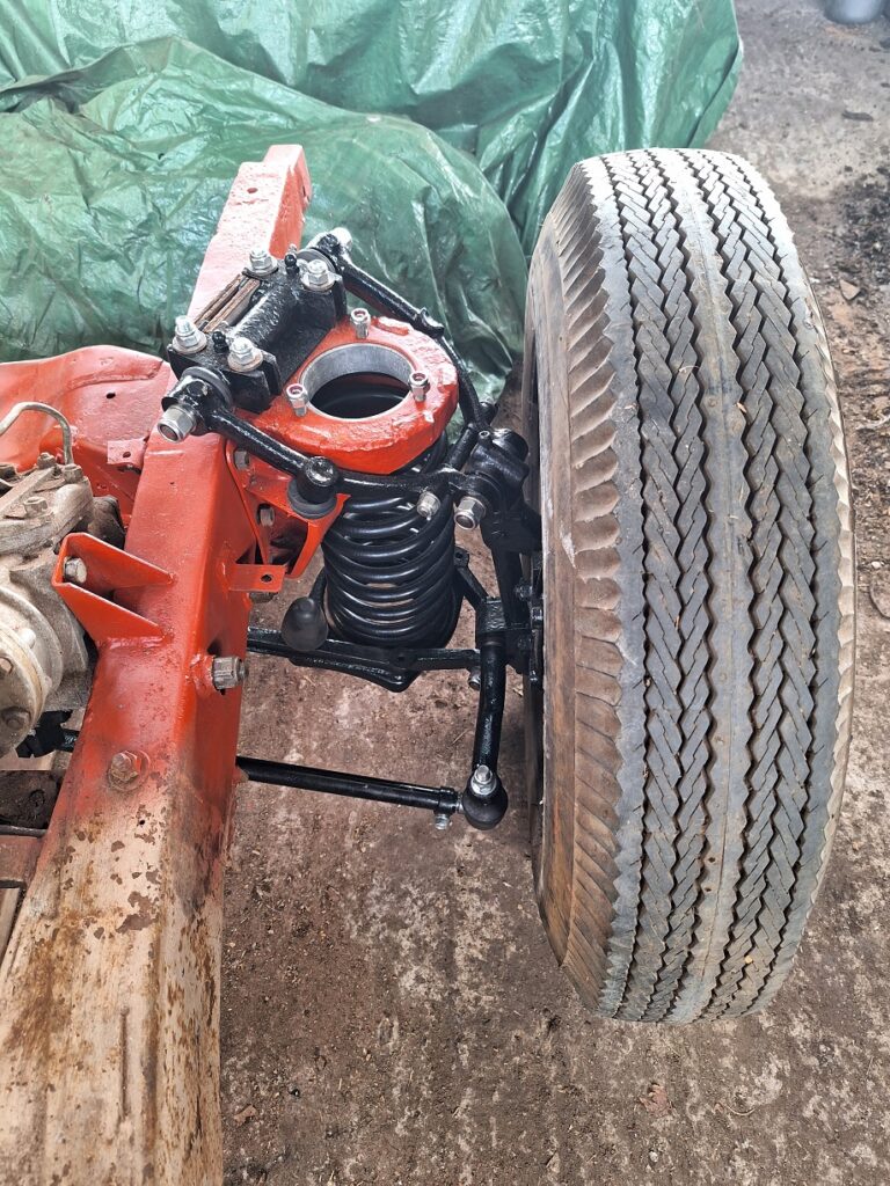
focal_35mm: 23
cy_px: 593
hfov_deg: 58.9
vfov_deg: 73.9
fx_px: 788
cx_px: 445
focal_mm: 5.54
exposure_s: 1/40
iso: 125
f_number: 1.8
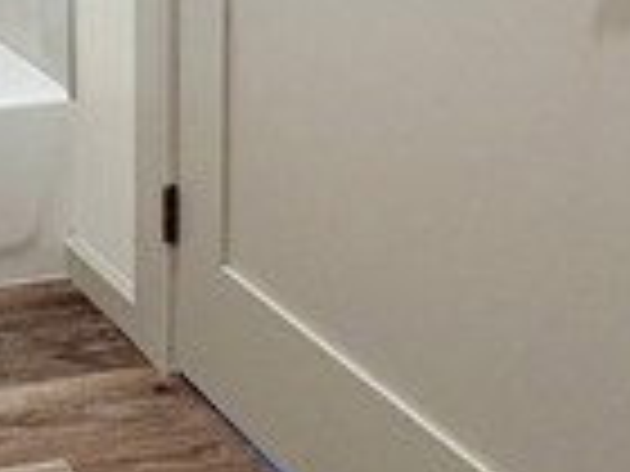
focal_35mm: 64
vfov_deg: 20.3
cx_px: -333
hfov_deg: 23.6
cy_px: -198
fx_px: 1165
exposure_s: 1/120
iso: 250
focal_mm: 2.22
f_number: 2.2
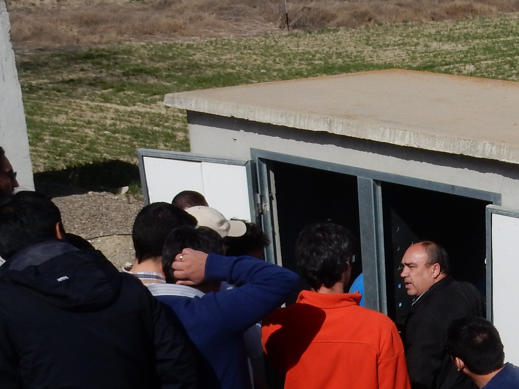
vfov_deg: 22.7
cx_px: 563
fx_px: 960
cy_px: 294
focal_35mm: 64
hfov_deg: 27.8
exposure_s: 1/2000
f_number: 4.5
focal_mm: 4.5
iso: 125
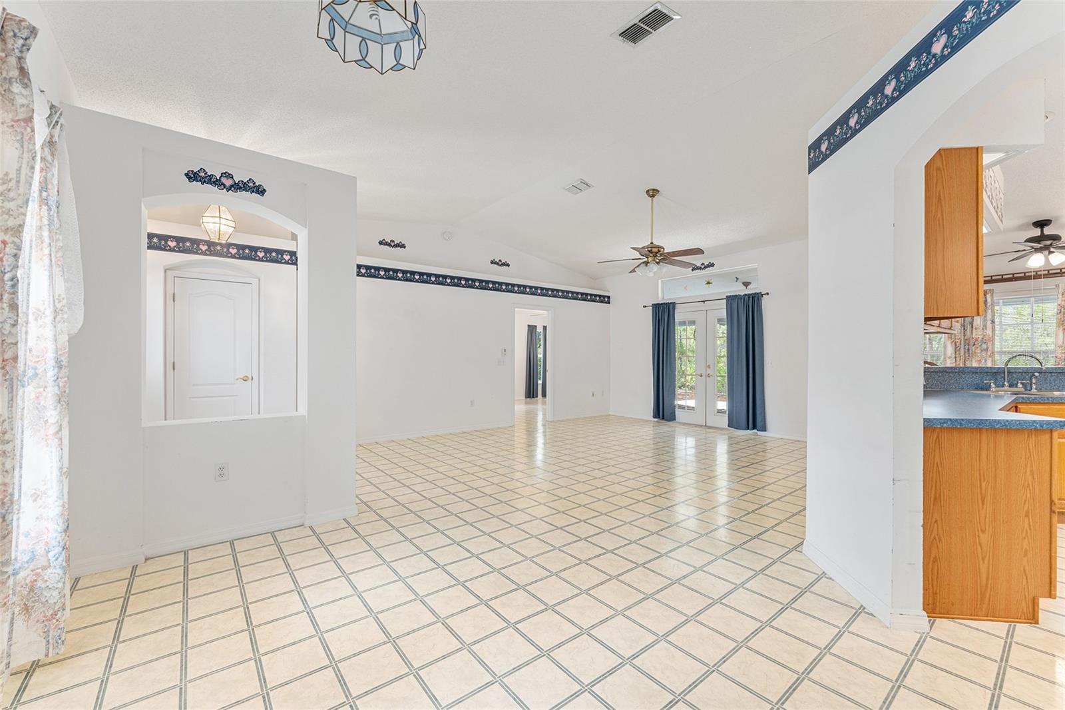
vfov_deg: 81.2
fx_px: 414
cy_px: 355
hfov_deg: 104.3
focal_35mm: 14
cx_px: 532
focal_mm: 14
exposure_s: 1/8
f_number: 7.1
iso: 400
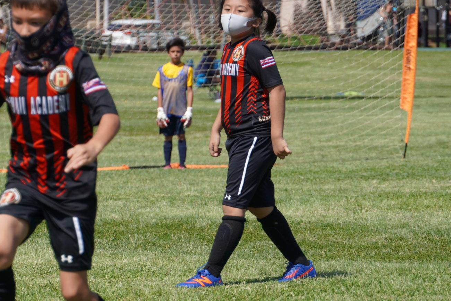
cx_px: 155
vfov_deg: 3.9
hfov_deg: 5.9
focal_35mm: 349
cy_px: 247
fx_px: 4373
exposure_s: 1/640
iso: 100
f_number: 5.6
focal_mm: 118
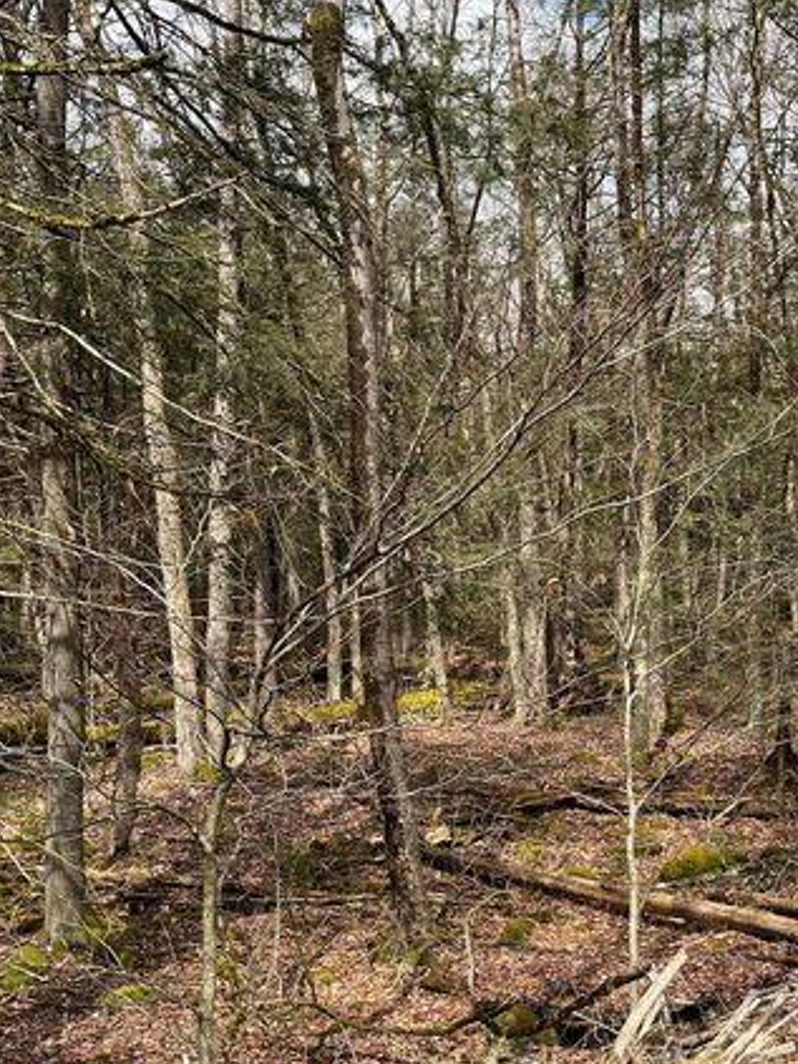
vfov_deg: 45.8
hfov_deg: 35.1
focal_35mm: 41
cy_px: 562
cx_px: 380
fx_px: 1261
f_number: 1.6
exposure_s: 1/1252
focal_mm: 5.1
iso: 50
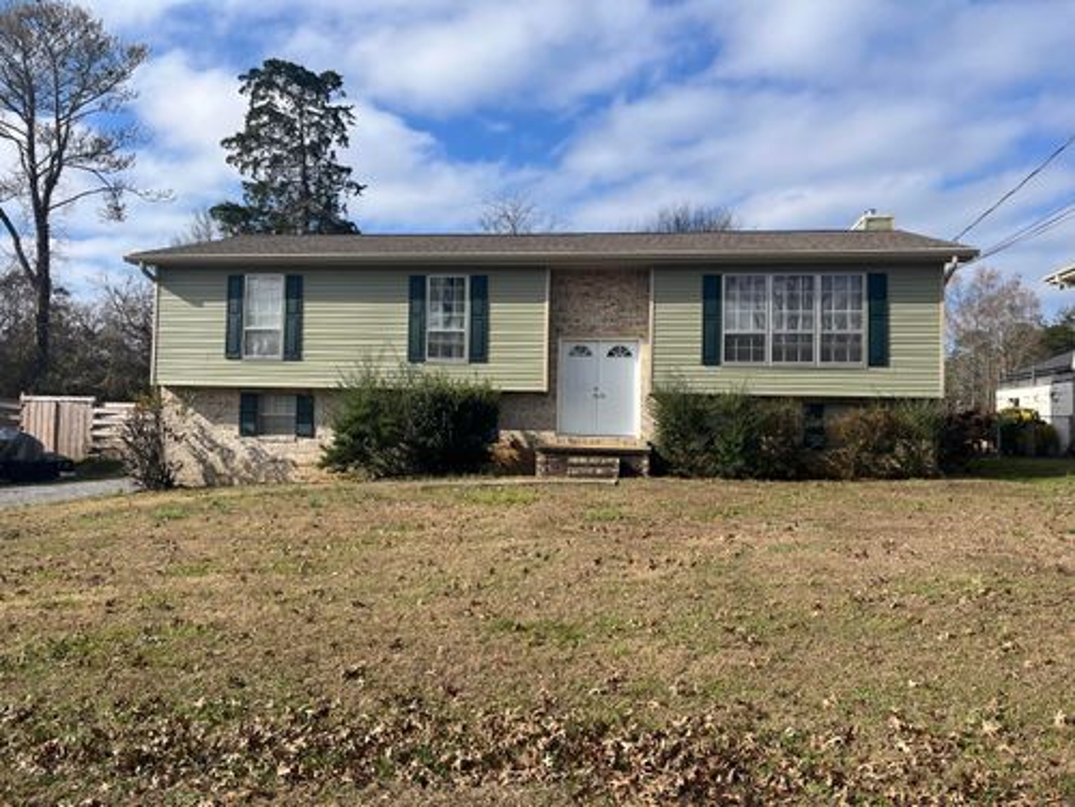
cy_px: 404
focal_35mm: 26
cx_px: 538
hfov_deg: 67.3
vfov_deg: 53.1
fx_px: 807
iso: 50
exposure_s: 1/3413
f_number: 1.6
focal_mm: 5.1
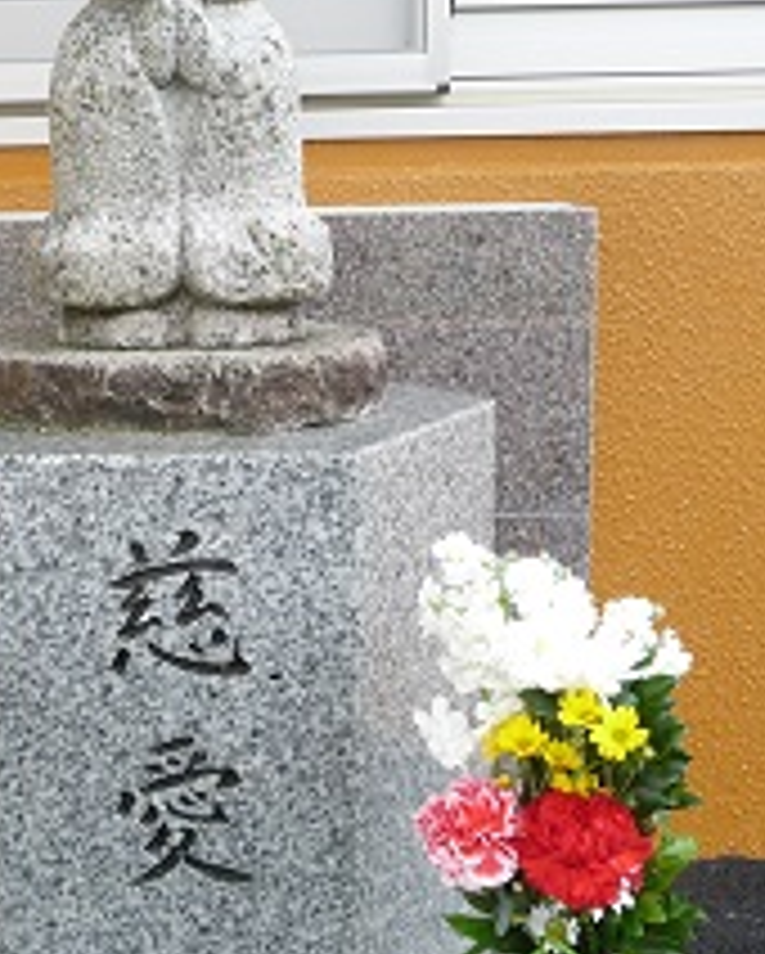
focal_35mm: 58
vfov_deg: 32.4
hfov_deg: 25.9
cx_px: 180
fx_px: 1639
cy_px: 439
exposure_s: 1/100
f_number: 3.3
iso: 100
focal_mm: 4.7
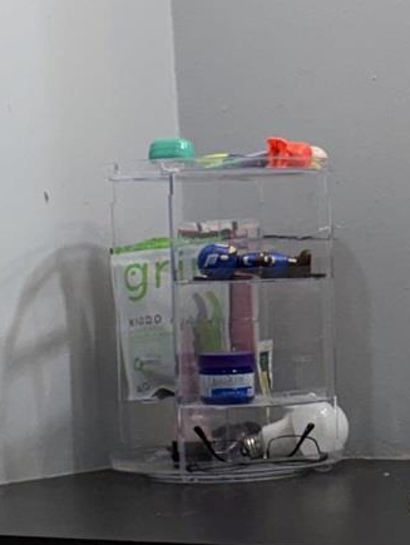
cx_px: 435
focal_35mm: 127
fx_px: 2003
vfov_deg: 15.4
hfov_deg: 11.5
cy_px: 439
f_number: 1.78
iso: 160
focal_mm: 6.76
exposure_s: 1/217
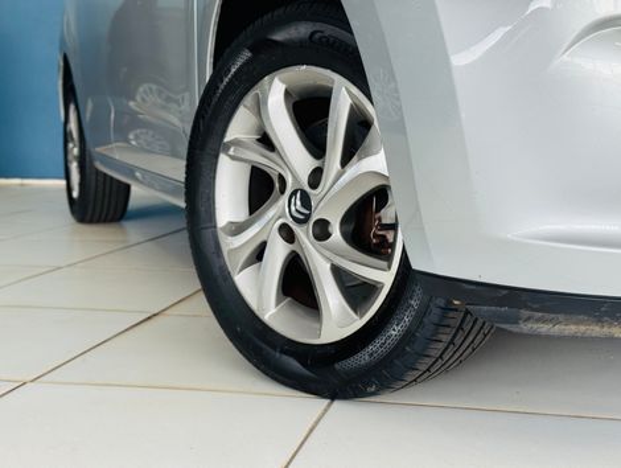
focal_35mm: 48
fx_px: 862
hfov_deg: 39.6
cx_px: 310
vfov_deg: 30.3
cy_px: 234
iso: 80
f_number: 1.78
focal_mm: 6.76
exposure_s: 1/148
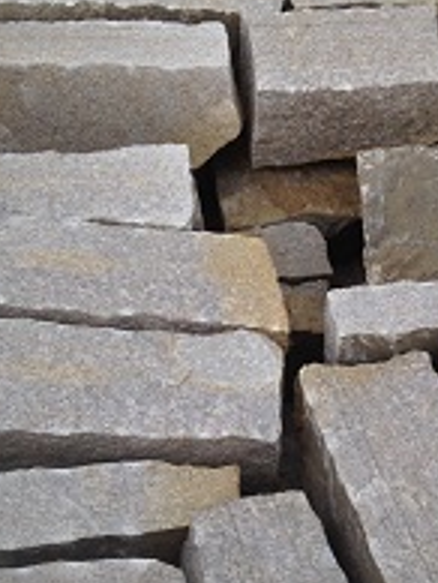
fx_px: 1061
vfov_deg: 30.5
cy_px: 382
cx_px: 345
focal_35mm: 63
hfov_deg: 23.0
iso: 64
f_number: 2.4
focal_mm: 4.28
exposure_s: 1/120
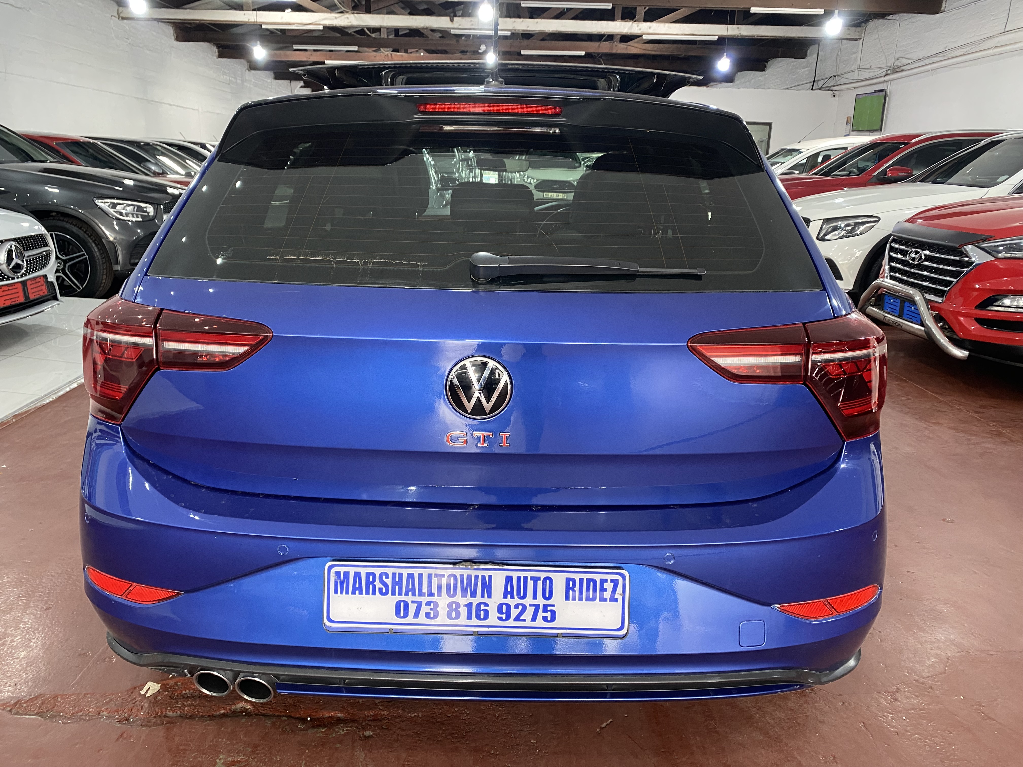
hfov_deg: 67.3
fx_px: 768
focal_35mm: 26
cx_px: 512
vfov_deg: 53.1
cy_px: 384
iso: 250
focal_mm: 4.25
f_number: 1.8
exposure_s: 1/50
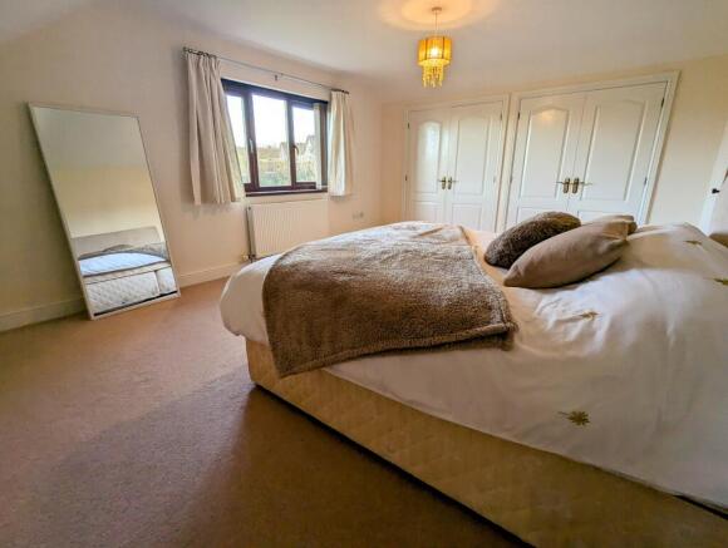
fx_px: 337
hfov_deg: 94.4
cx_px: 364
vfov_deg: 78.3
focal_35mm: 16
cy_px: 274
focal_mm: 2.35
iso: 60
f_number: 2.2
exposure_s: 1/64
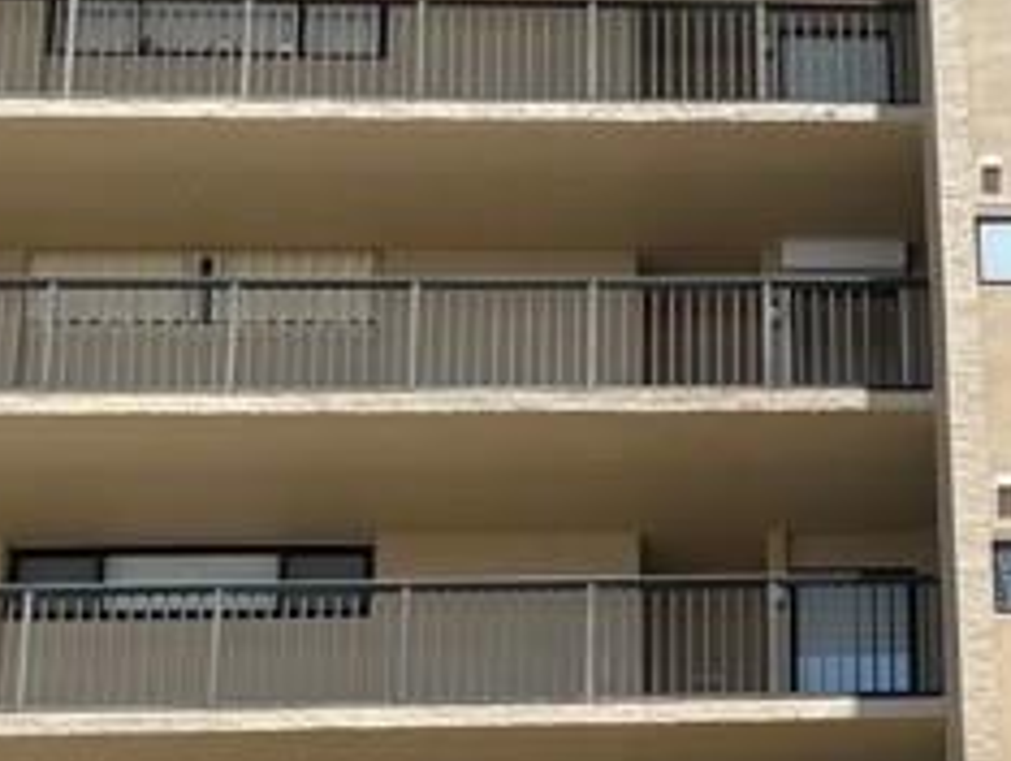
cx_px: 1383
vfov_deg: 10.4
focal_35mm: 142
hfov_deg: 13.3
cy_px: 692
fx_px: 4152
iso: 50
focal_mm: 5.7
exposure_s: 1/3968
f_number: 1.5
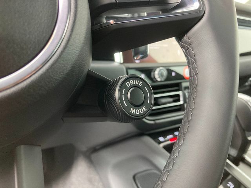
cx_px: 126
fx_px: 203
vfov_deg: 49.7
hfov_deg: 63.4
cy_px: 94
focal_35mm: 28
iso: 400
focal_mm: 3.99
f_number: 1.8
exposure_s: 1/40
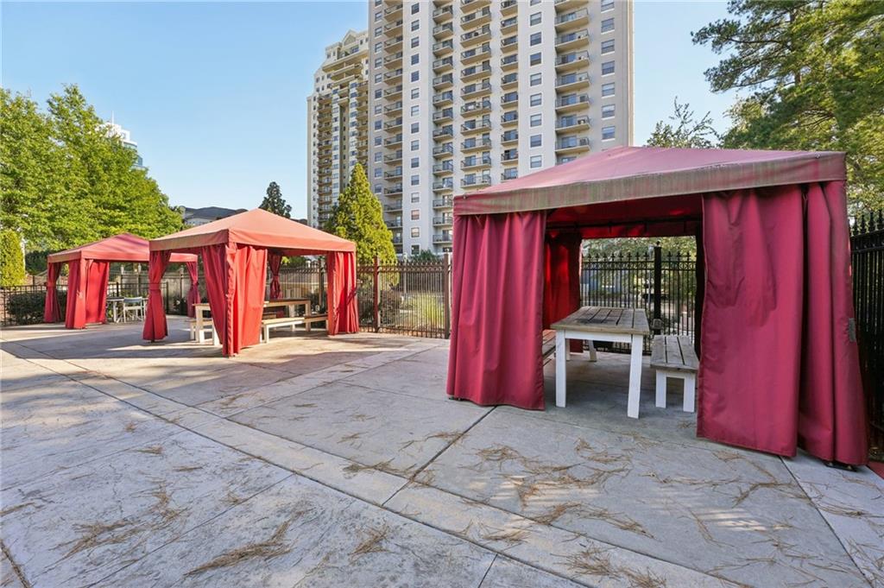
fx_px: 343
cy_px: 294
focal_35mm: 14
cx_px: 442
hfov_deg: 104.3
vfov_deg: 81.1
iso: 100
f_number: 8
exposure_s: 1/60
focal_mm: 14
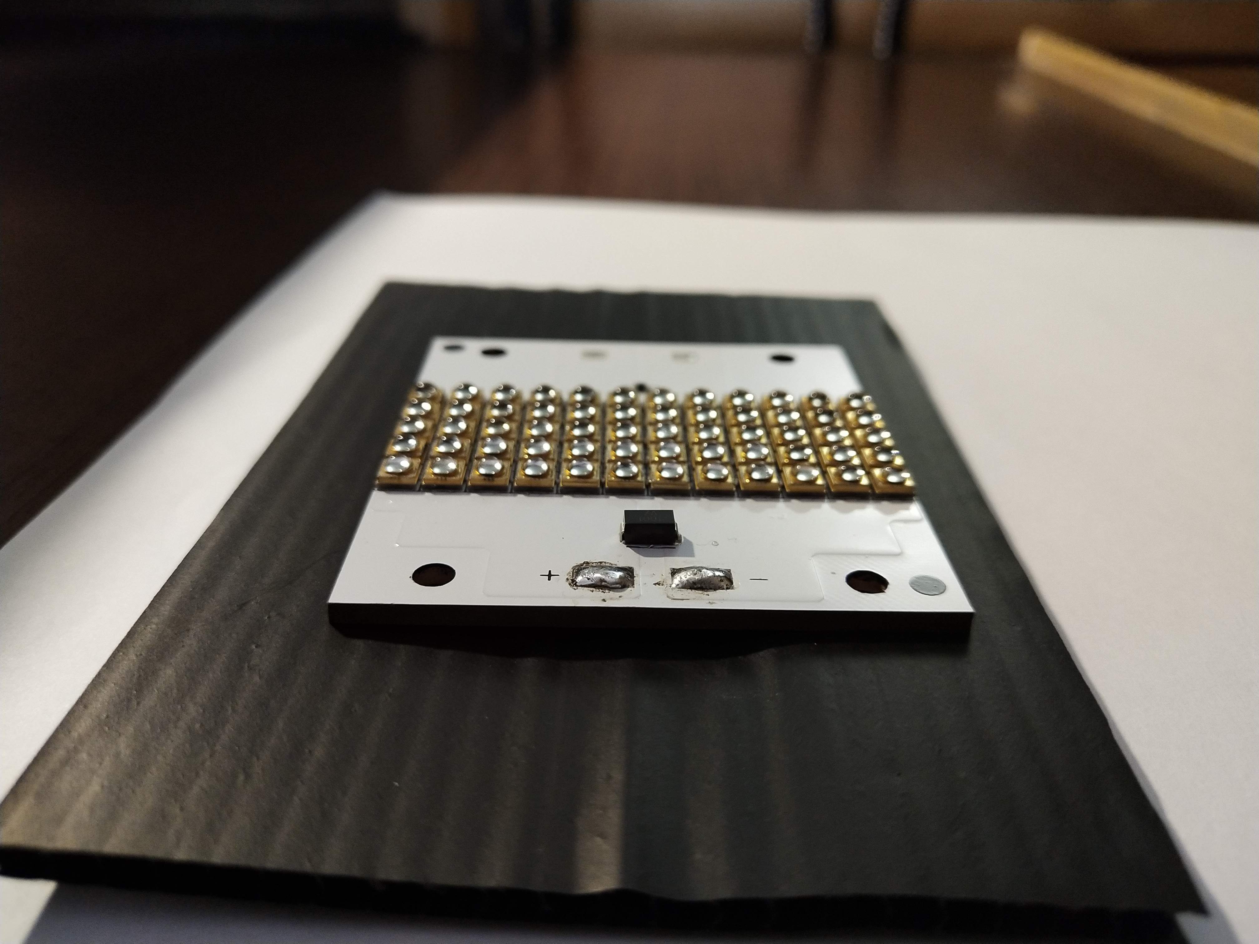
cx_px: 630
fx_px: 1091
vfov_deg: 46.8
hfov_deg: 60.0
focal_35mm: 30
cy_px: 472
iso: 483
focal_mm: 3.95
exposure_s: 1/50
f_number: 1.8
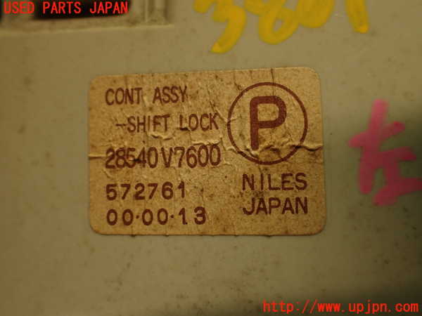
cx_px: 211
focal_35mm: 32
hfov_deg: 56.8
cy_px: 158
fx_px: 390
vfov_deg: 44.2
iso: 200
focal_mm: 5.79
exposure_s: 1/50
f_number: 2.4
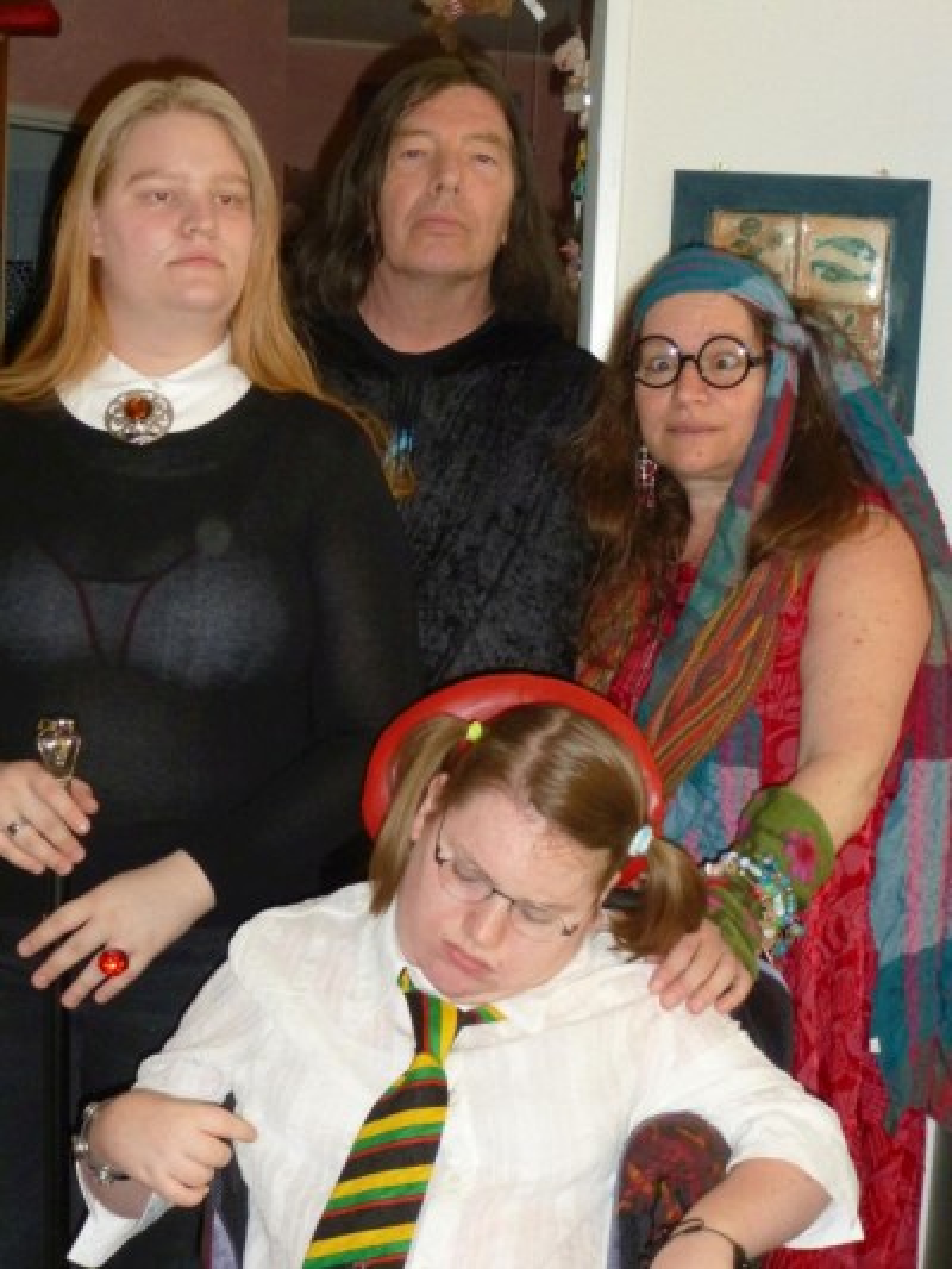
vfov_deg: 31.7
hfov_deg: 24.0
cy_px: 634
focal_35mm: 61
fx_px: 2236
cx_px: 476
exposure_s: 1/60
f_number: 4.5
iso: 800
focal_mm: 10.9
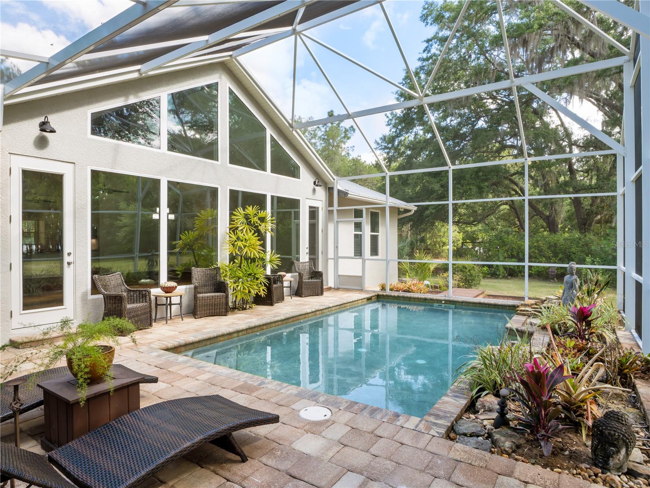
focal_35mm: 20
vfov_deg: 66.0
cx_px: 325
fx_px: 376
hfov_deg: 81.7
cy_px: 244
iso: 500
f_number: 10
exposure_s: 1/60
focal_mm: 10
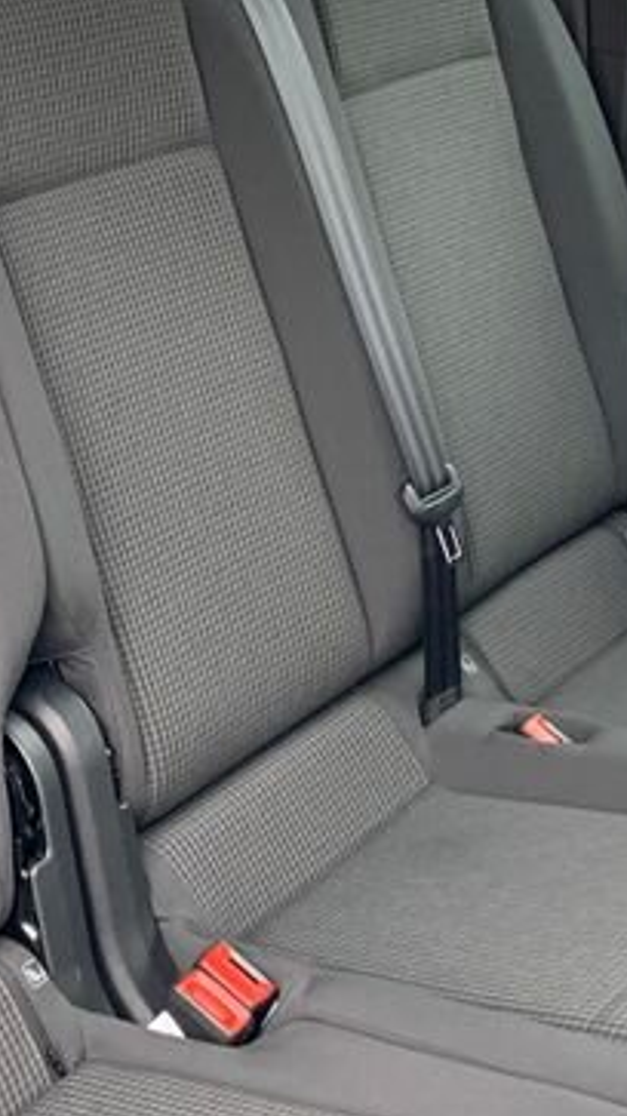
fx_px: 2366
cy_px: 538
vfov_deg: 26.5
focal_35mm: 80
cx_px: 120
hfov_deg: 15.0
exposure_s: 1/60
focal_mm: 4.25
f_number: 1.8
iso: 100
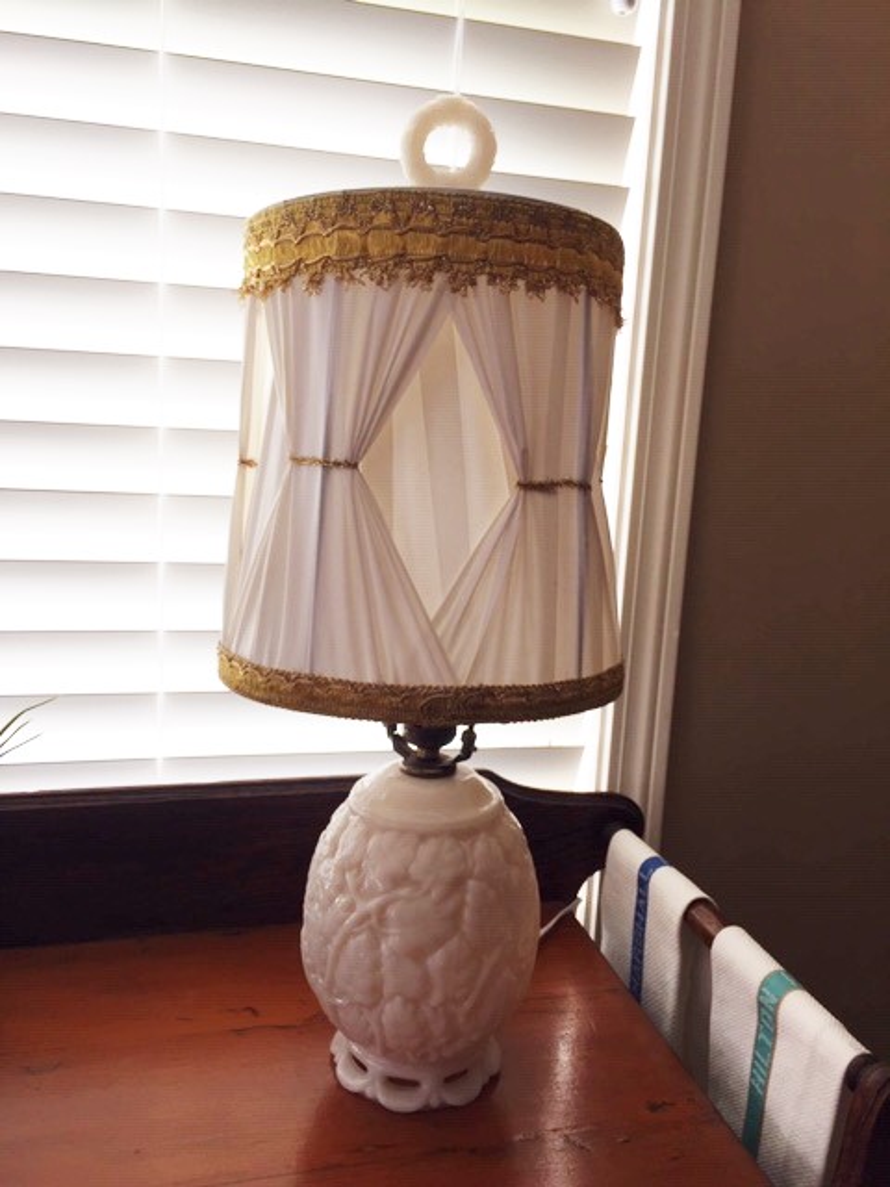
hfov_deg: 48.2
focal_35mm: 29
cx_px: 445
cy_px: 594
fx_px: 994
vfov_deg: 61.7
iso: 32
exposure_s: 1/60
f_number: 2.2
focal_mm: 4.15
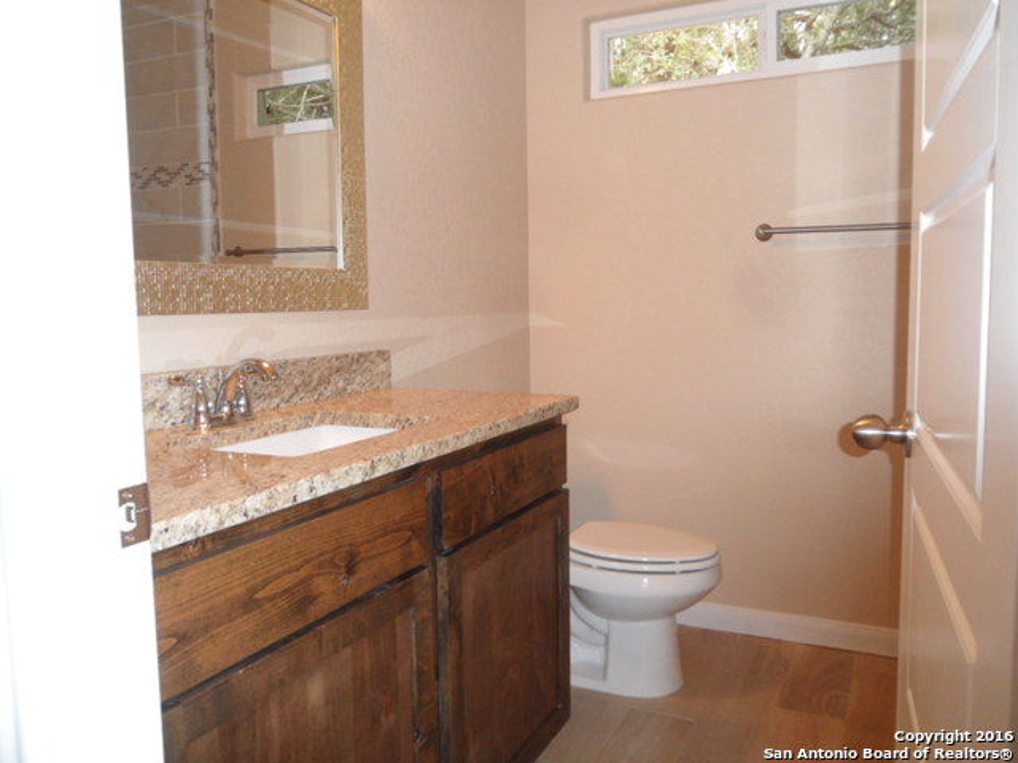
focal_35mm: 27
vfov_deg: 51.4
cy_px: 382
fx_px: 794
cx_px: 509
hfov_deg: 65.3
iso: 200
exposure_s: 1/45
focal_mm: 4.9
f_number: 3.5
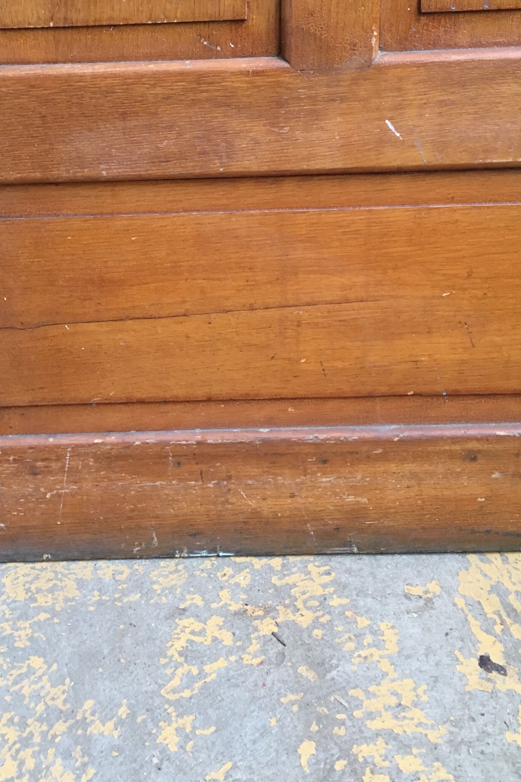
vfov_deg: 42.2
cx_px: 176
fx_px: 999
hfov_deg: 29.0
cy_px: 268
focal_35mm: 46
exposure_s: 1/33
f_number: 2.2
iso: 125
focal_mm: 4.15
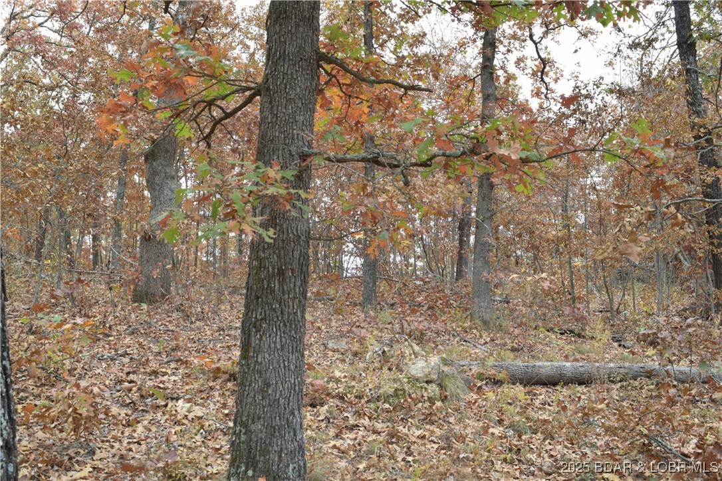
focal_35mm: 30
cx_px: 361
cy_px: 240
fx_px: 602
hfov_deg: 61.9
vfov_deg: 43.6
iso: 220
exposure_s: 1/30
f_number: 9
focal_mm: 20
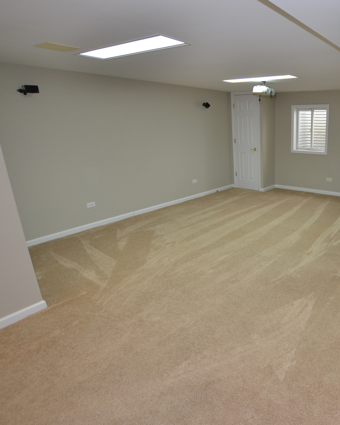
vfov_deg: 75.0
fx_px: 277
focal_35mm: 22
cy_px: 211
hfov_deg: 57.6
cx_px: 280
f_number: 4
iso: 560
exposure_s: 1/60
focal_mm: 10
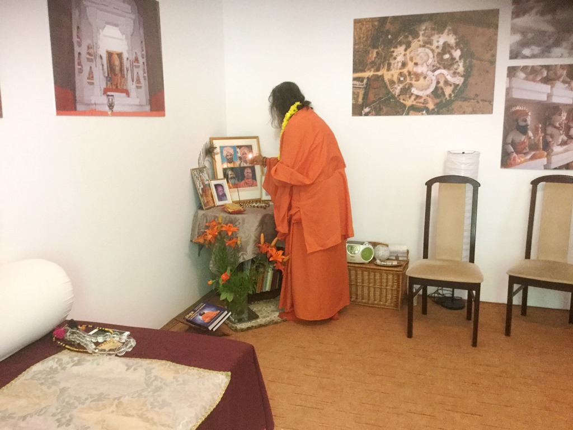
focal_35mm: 31
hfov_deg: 58.4
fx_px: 513
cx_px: 286
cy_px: 215
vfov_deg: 45.4
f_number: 2.4
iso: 200
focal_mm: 3.3
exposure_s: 1/20
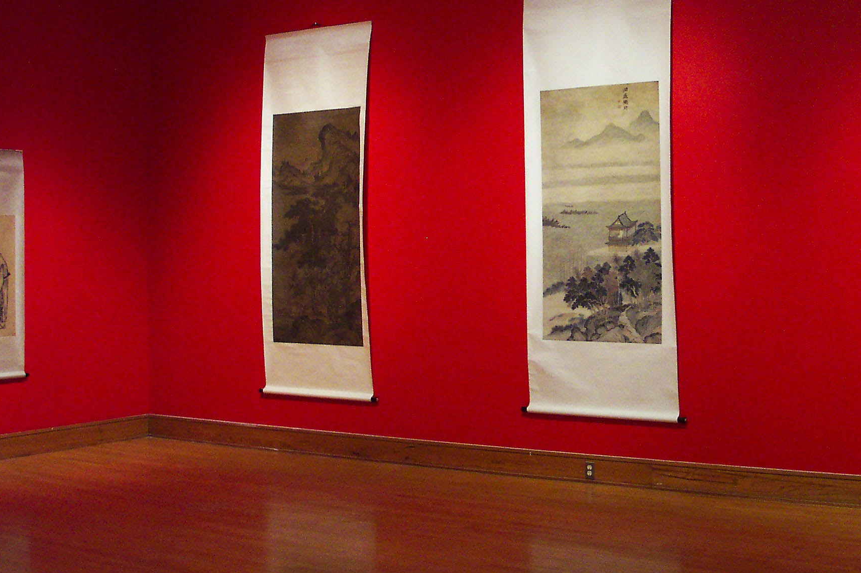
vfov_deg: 26.8
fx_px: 1196
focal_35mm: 50
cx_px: 536
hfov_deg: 39.4
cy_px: 197
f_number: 2.8
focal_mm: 7.5
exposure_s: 1/20
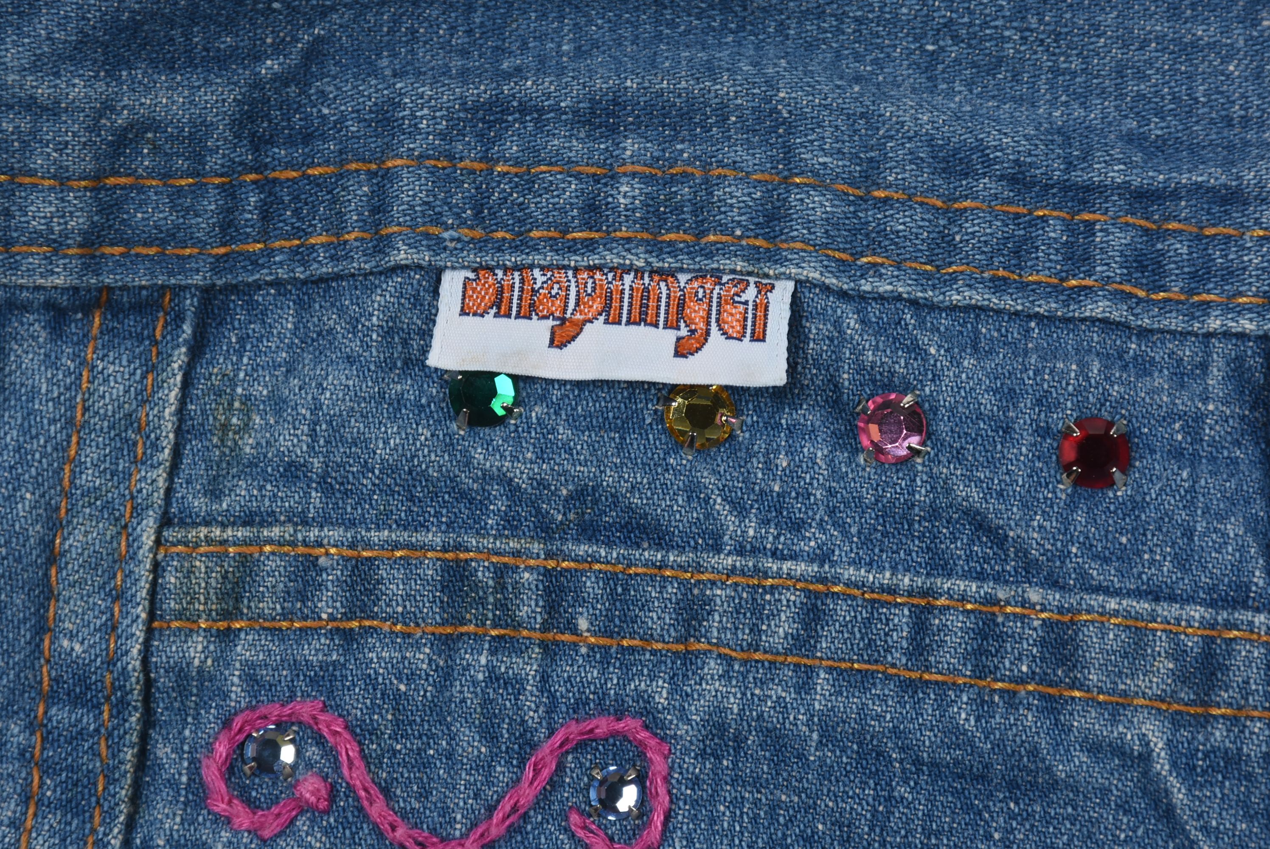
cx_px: 635
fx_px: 7414
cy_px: 424
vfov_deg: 6.6
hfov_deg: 9.8
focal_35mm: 210
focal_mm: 140
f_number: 13
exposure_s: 1/125
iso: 200
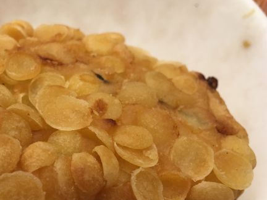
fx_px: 363
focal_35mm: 47
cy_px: 141
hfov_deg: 39.1
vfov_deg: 30.5
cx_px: 58
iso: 40
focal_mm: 4.15
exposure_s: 1/33
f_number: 2.2
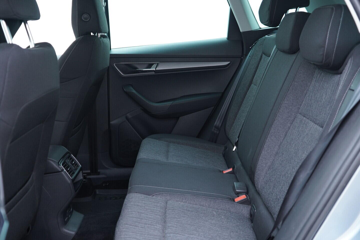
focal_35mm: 36
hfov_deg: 53.1
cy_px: 120
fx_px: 360
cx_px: 180
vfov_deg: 36.9
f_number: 2.8
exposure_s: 1/40
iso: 500
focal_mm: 24
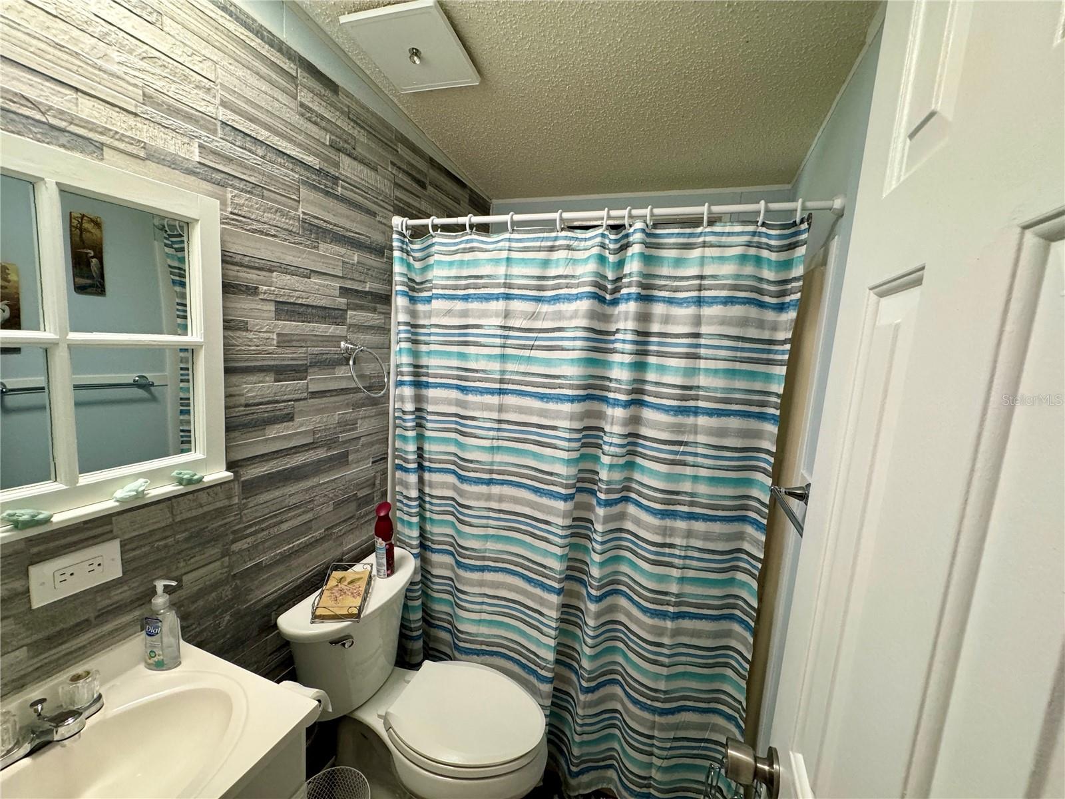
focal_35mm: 14
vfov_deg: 85.7
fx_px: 431
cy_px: 400
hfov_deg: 102.1
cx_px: 532
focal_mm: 2.22
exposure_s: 1/120
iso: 250
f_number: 2.2
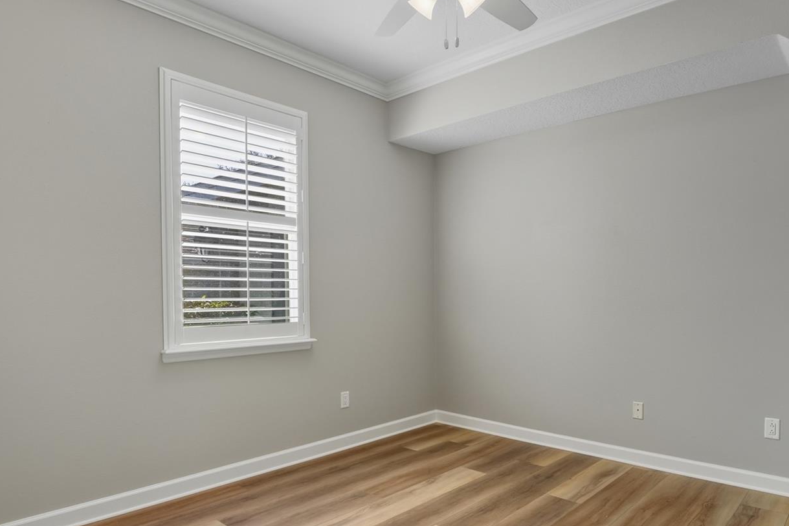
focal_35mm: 22
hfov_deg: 78.9
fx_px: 474
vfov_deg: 57.5
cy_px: 314
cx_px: 458
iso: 200
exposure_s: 1/200
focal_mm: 11
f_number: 8
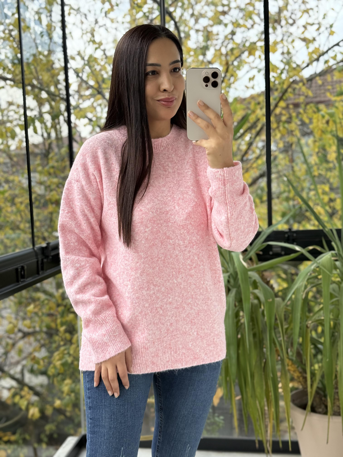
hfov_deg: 30.3
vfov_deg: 39.7
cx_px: 172
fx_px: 634
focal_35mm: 48
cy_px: 228
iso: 125
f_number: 1.78
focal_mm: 6.76
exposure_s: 1/242
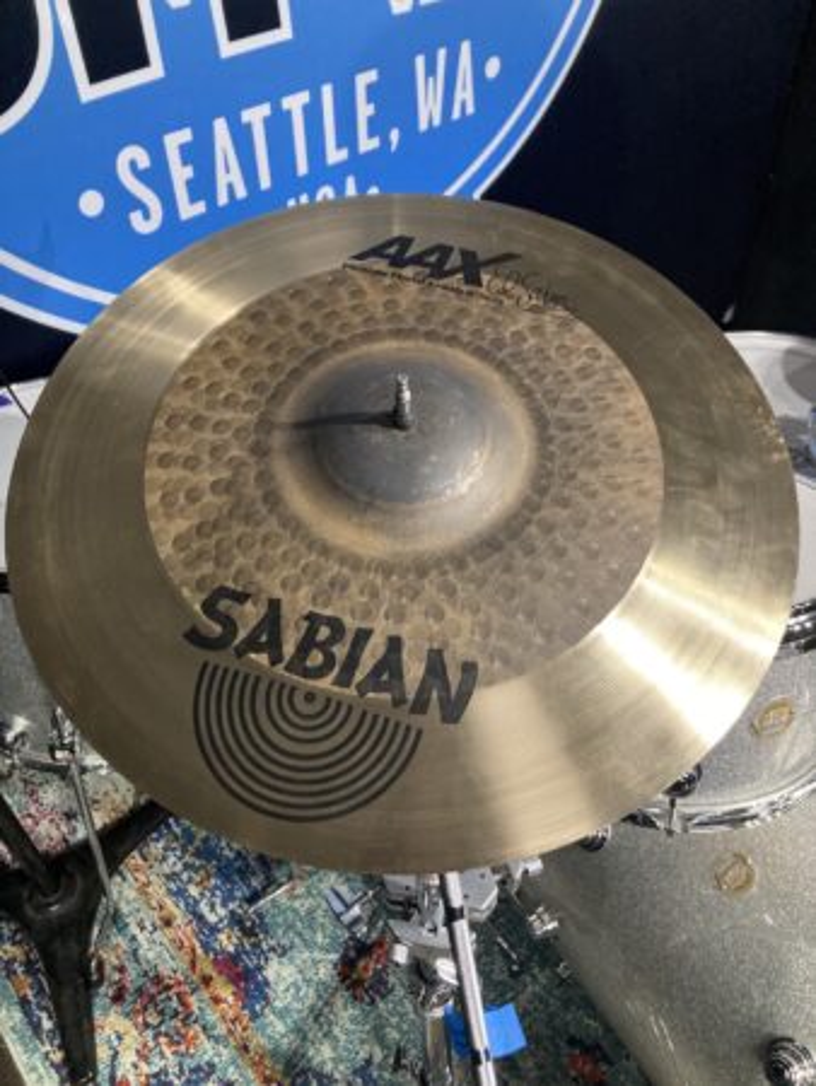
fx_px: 879
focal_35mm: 28
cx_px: 408
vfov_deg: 63.4
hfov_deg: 49.8
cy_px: 543
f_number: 1.8
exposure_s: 1/60
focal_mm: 3.99
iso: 320
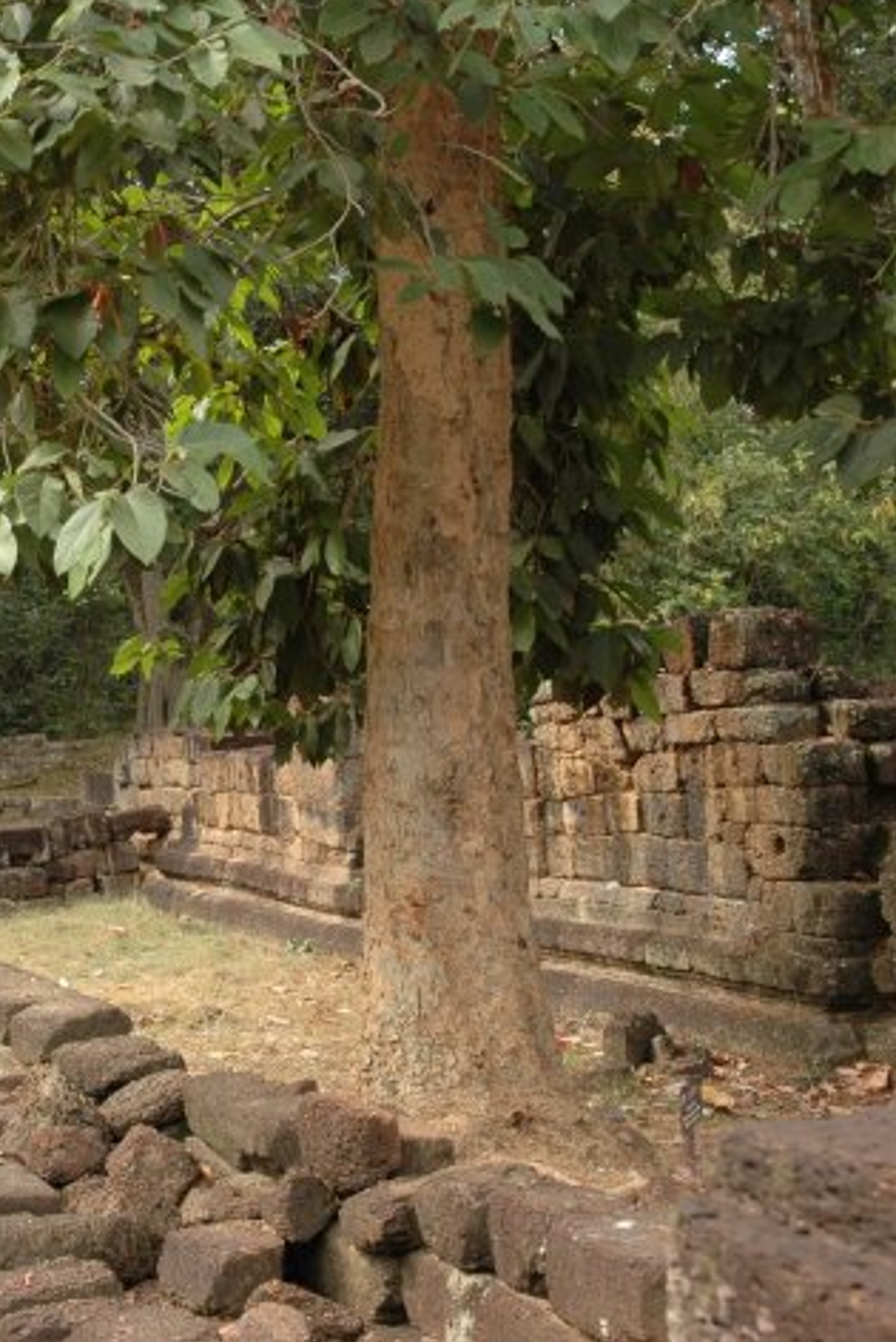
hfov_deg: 21.3
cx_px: 9
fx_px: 2304
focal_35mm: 62
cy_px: 665
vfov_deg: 32.5
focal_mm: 27
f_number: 6.3
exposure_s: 1/160
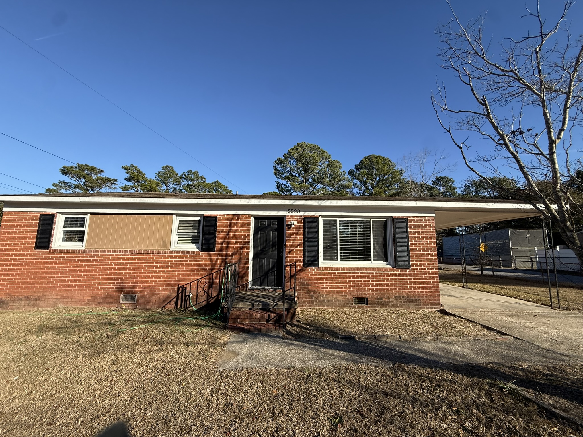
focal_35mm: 14
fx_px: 236
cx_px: 292
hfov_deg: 102.1
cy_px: 218
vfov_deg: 85.7
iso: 50
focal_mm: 2.22
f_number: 2.2
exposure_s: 1/1534
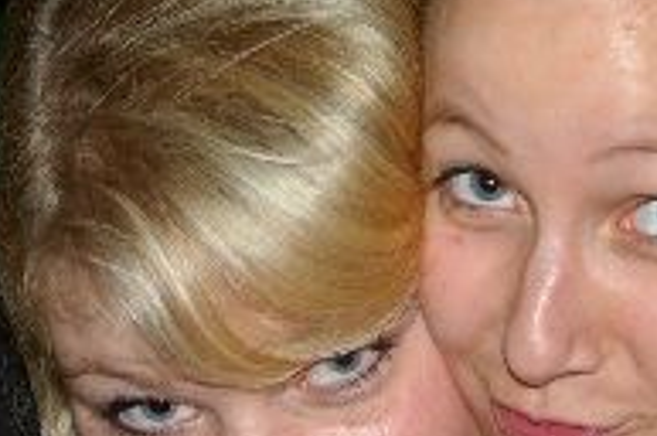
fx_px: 3184
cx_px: 432
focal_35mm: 175
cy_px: -20
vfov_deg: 7.8
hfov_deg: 11.8
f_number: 4
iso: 200
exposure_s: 1/45
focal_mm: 33
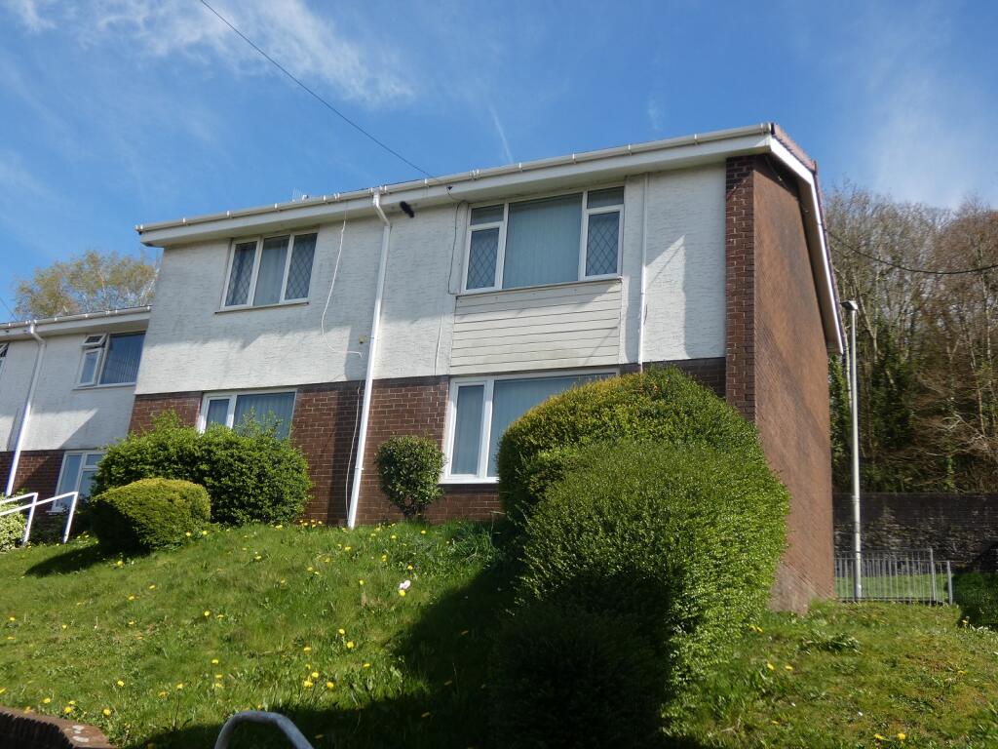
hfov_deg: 55.4
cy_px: 374
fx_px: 951
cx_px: 499
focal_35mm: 33
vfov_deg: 42.9
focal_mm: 6
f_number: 3.4
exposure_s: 1/800
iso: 80
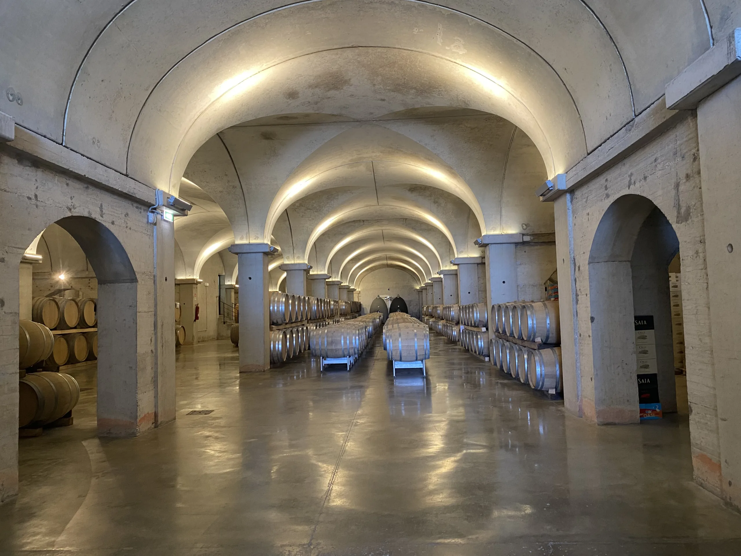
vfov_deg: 53.1
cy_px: 278
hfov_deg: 67.3
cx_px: 370
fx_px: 557
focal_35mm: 26
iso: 250
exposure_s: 1/50
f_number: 1.8
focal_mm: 4.25
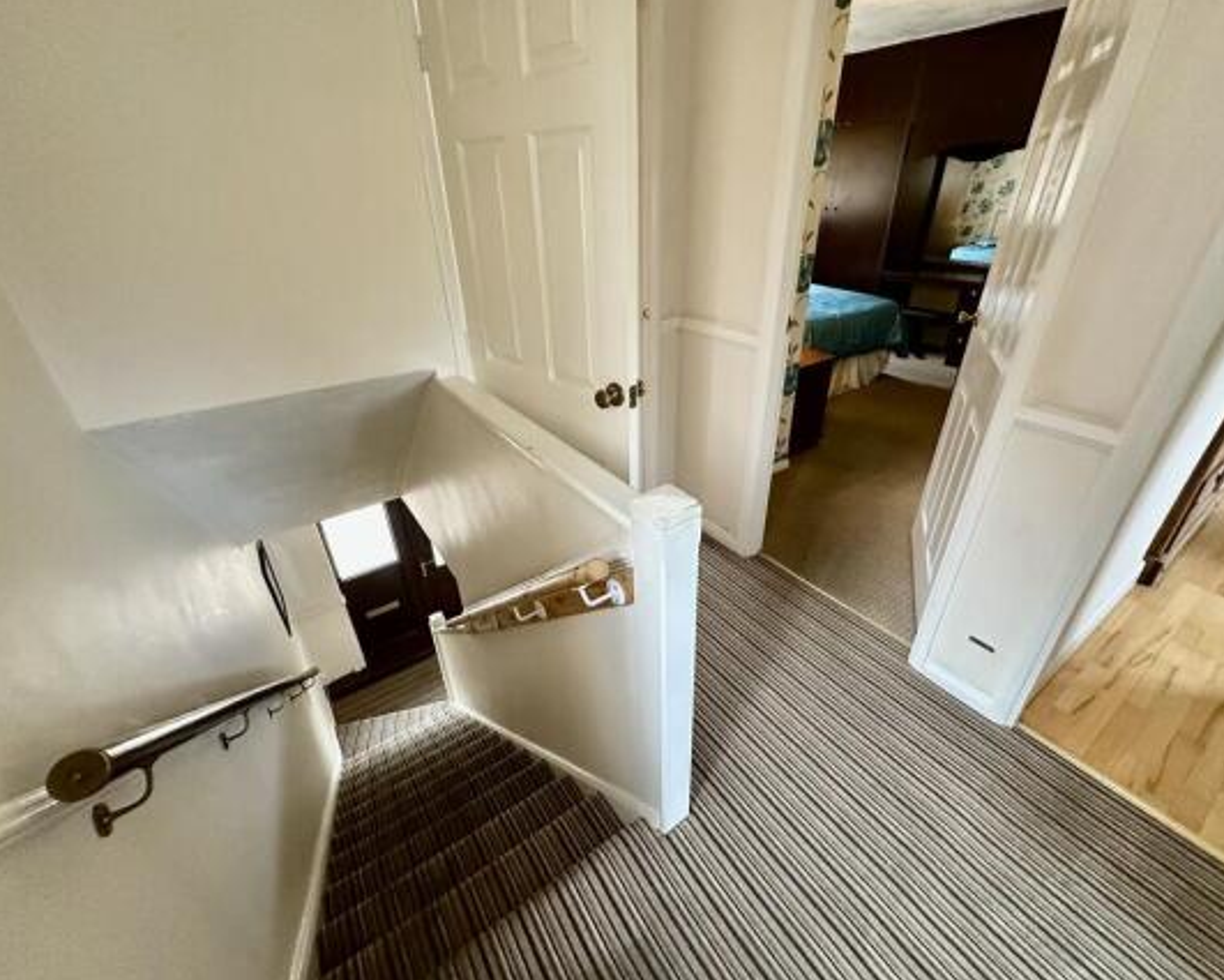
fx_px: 543
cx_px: 624
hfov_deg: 96.8
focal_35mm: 15
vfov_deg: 84.1
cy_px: 492
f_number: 2.2
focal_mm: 2.22
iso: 640
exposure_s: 1/60
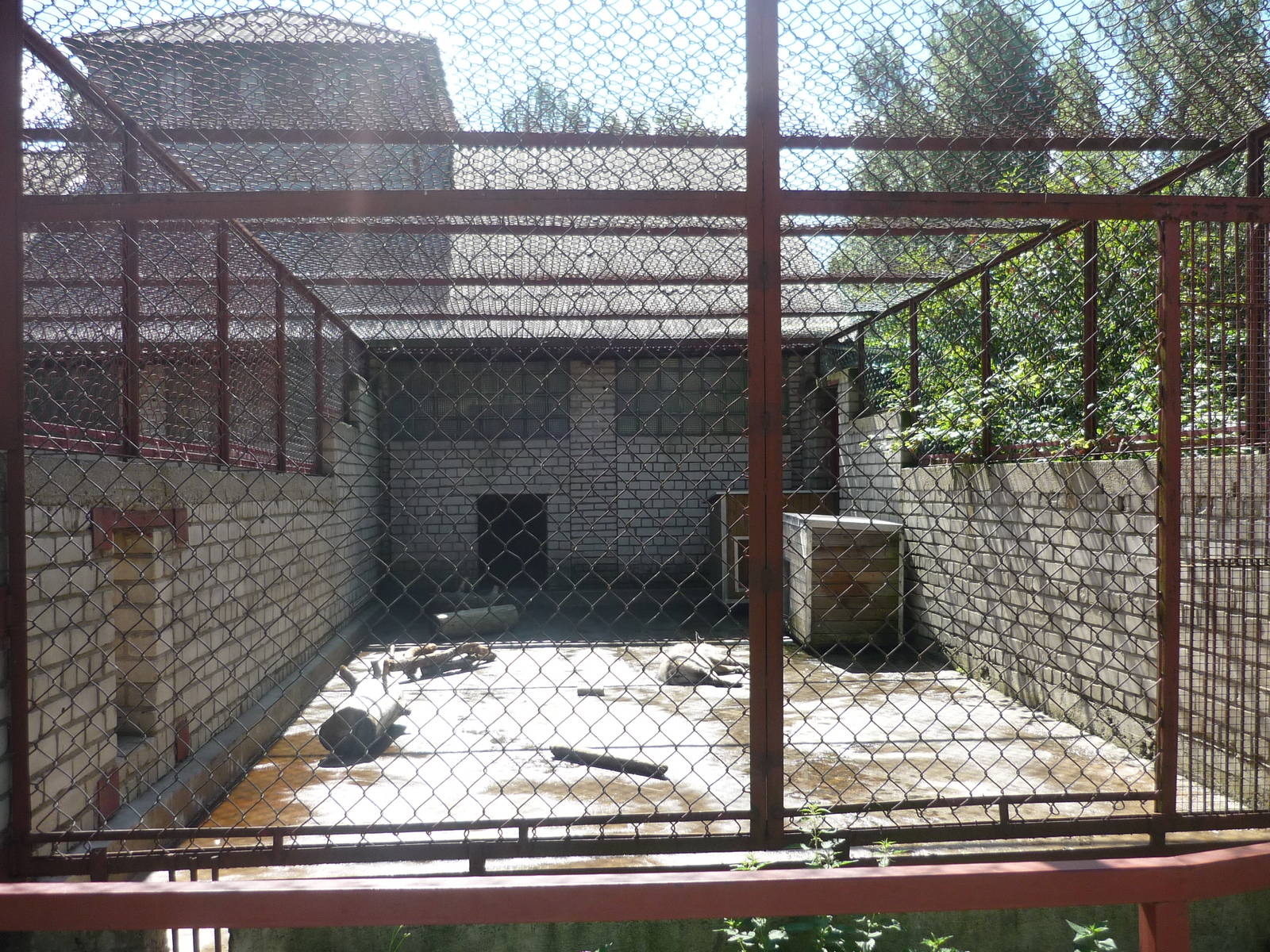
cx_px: 635
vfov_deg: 42.9
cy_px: 476
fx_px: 1211
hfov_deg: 55.4
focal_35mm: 33
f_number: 2.8
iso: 100
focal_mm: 5.5
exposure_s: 1/400
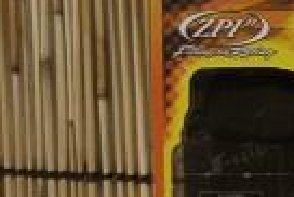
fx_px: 1758
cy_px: 51
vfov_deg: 6.4
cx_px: 805
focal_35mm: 215
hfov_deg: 8.4
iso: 400
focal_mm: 26
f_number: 4.2
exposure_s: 1/60
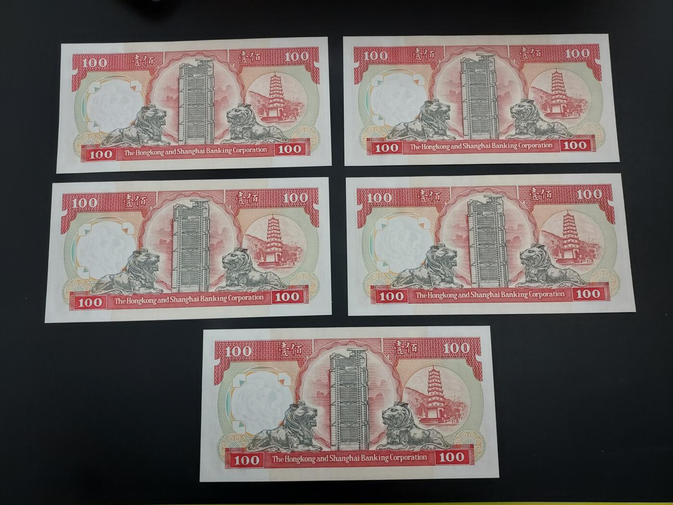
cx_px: 336
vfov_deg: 56.8
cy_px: 252
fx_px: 467
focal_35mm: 24
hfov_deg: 71.6
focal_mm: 4.6
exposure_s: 1/60
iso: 125
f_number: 1.8
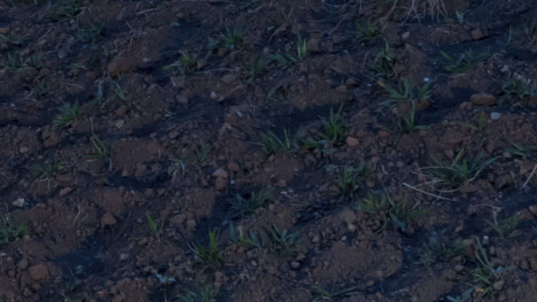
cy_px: -471
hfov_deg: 11.8
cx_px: -445
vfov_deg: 6.8
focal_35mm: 168
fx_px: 2393
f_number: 8
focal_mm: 27
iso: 1000
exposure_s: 4
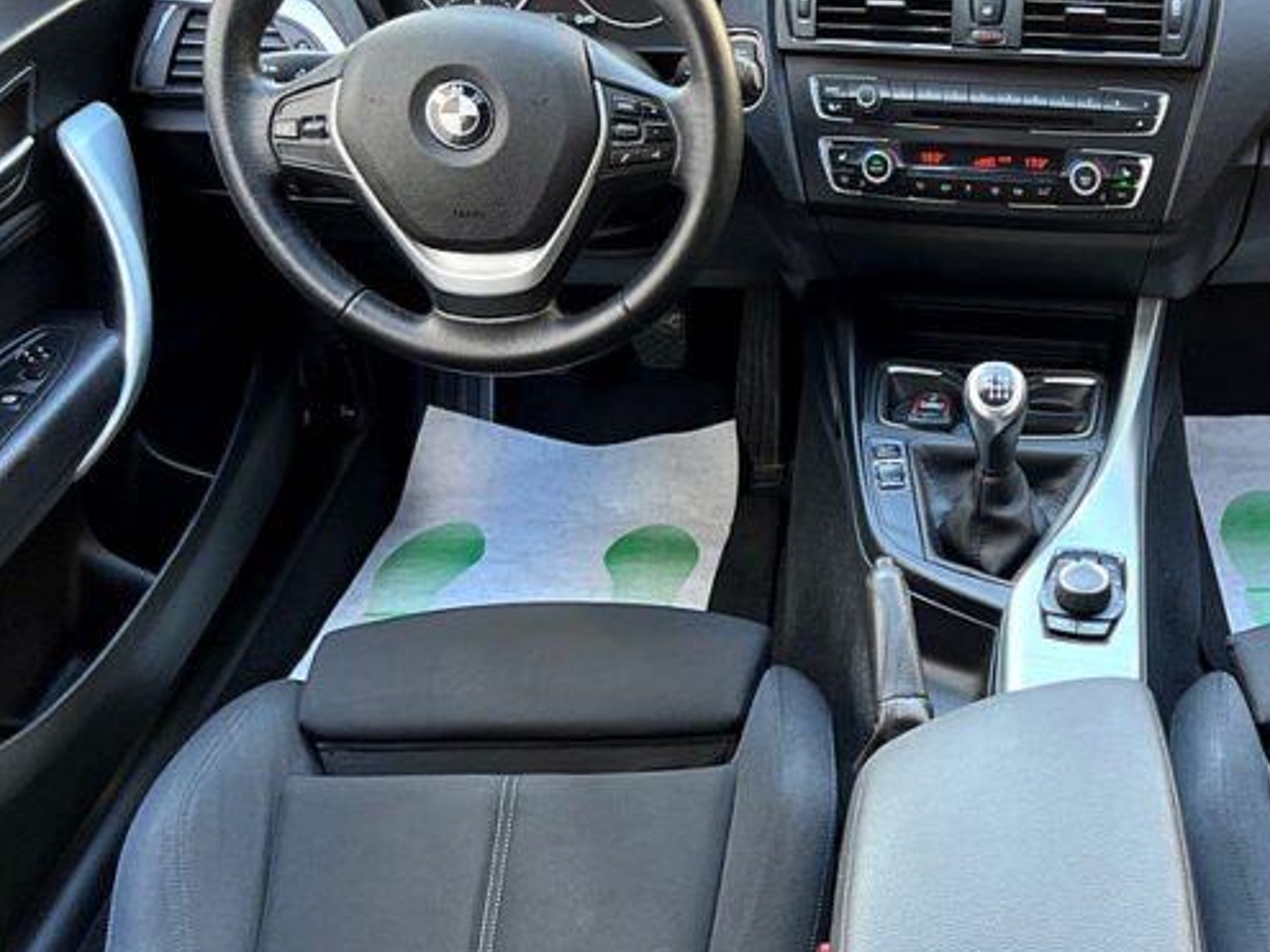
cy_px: 516
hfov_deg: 42.7
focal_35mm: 42
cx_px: 1021
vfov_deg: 34.3
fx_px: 1541
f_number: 1.5
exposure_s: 1/121
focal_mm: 5.7
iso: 125
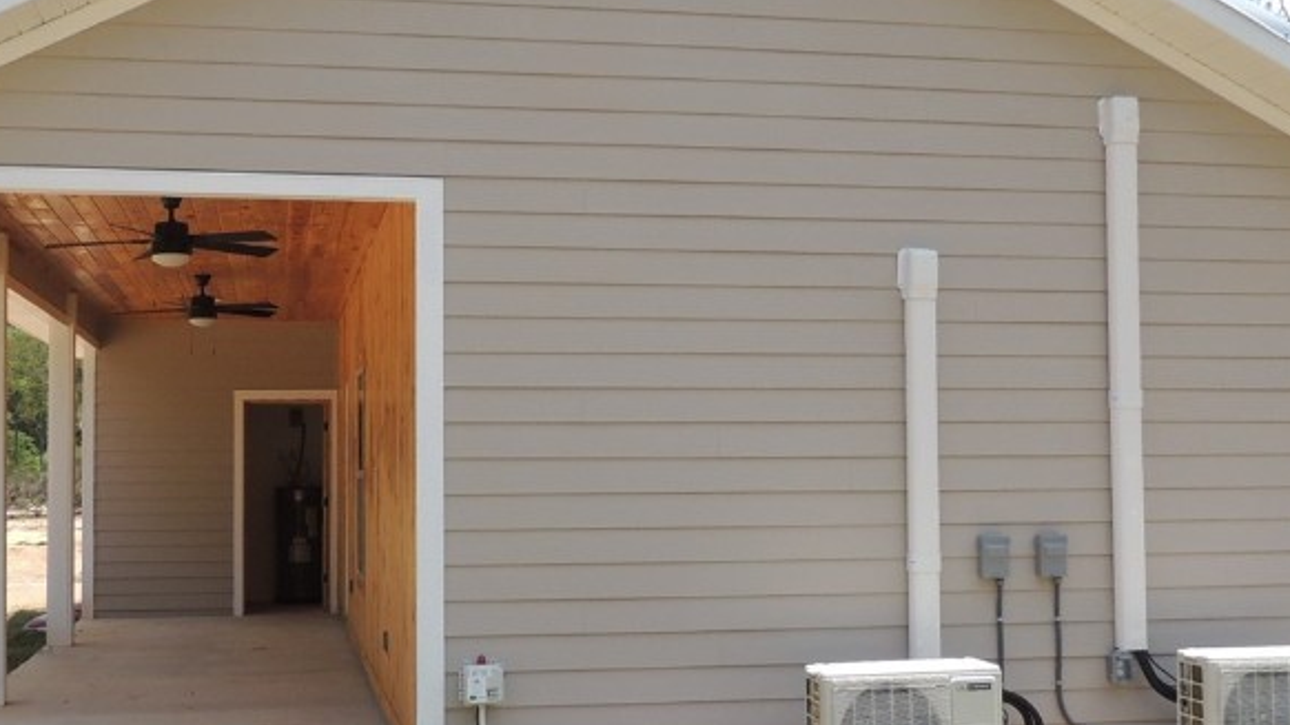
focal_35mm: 46
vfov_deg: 25.9
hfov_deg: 44.4
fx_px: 1573
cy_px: 390
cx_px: 536
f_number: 3
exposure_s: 1/1000
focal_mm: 4.3
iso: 100
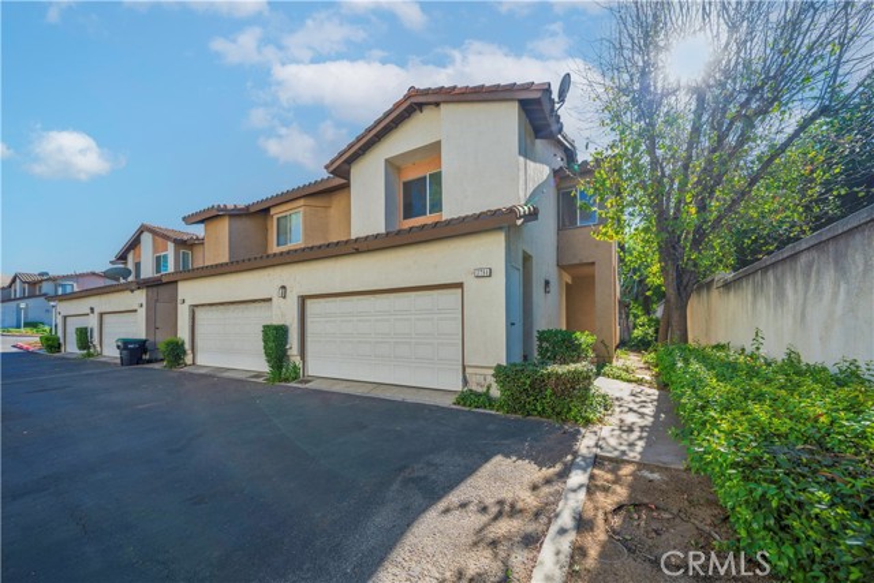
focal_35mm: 12
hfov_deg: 112.6
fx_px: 291
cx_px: 437
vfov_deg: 90.0
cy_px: 292
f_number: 4
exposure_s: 1/400
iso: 100
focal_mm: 12
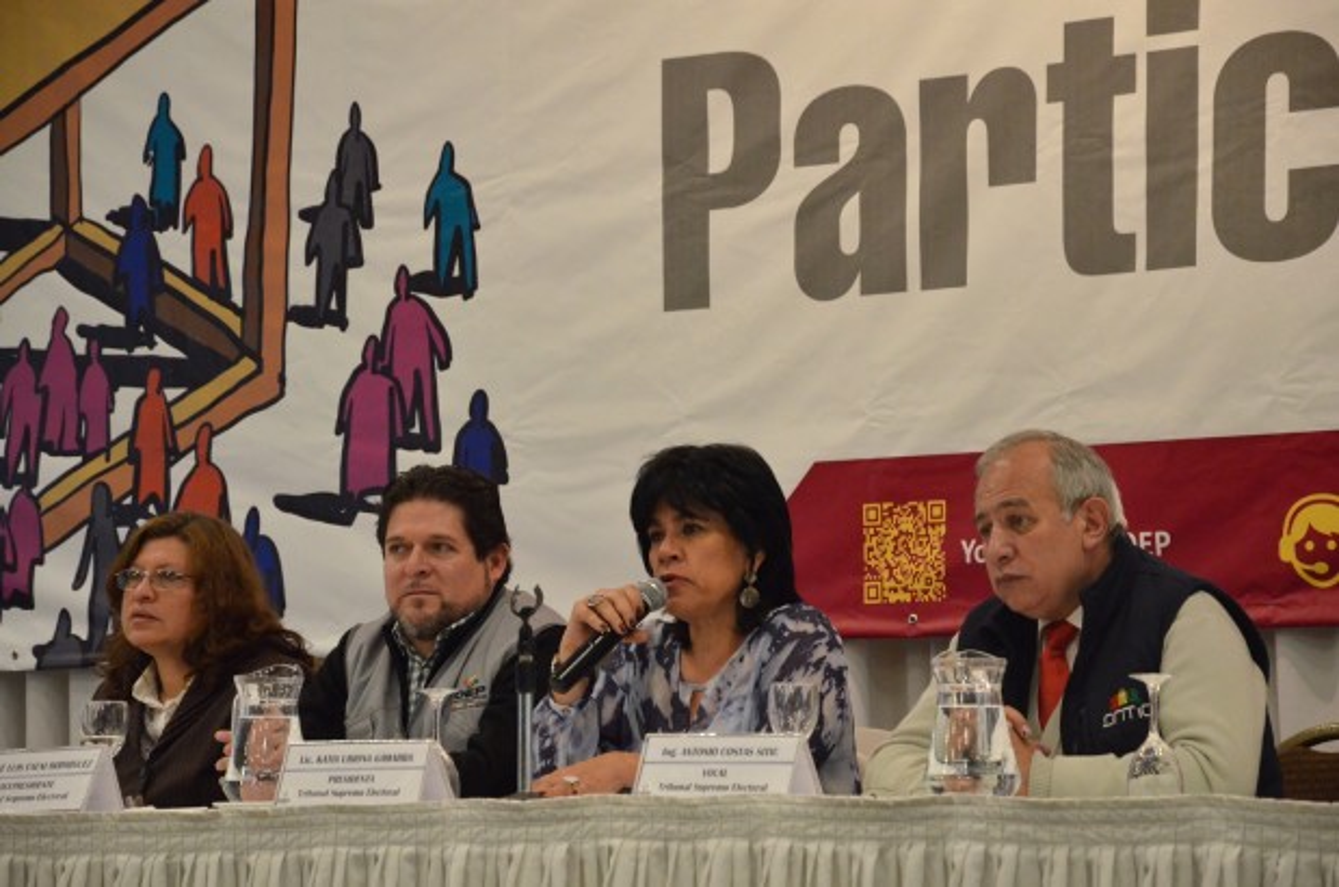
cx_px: 670
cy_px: 444
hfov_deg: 13.1
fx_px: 5846
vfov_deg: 8.7
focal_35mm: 158
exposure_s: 1/200
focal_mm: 105
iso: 4000
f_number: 5.6
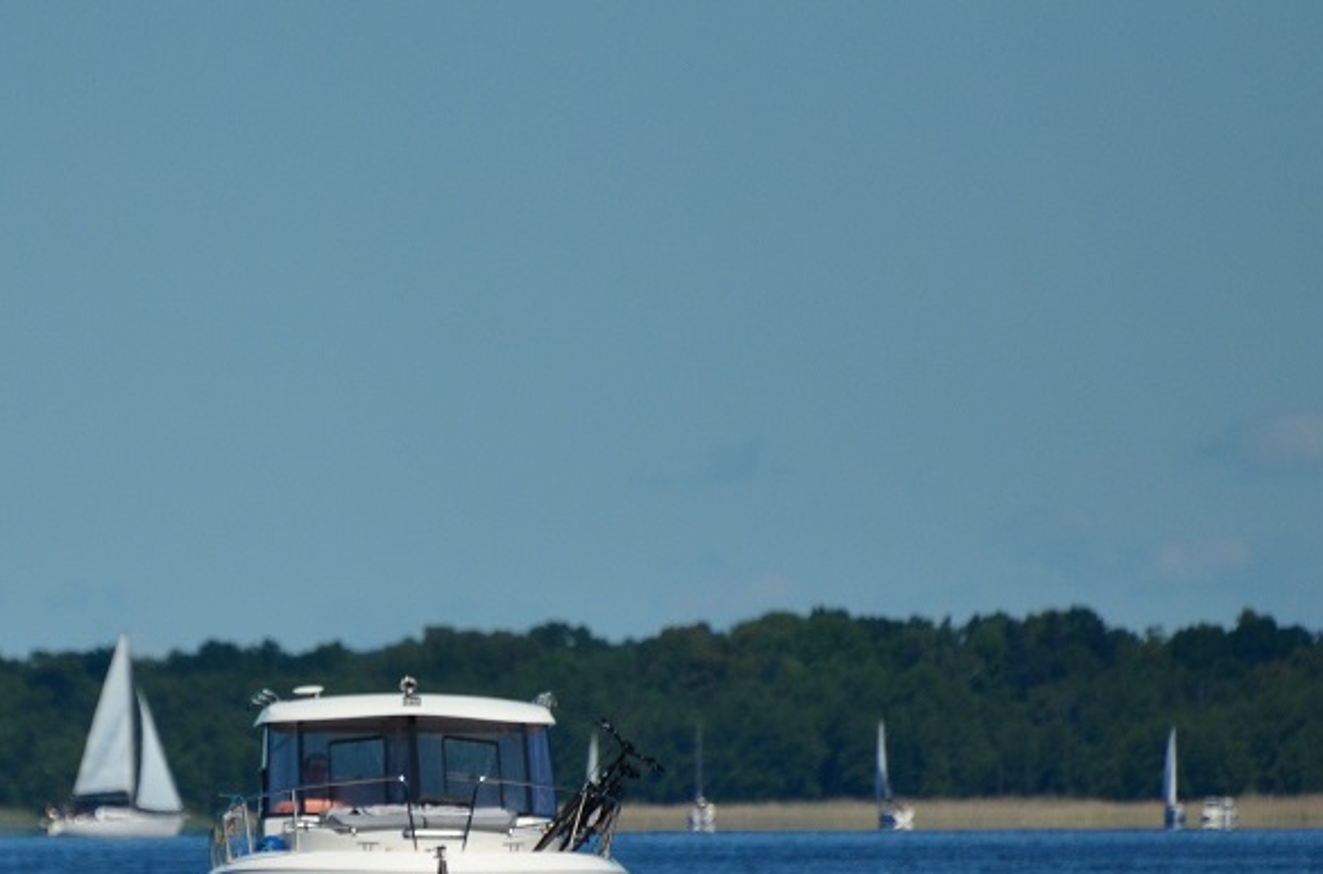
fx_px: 28258
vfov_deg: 1.8
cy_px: 731
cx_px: 290
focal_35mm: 771
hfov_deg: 2.7
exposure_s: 1/8000
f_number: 5.6
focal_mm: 300
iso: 640
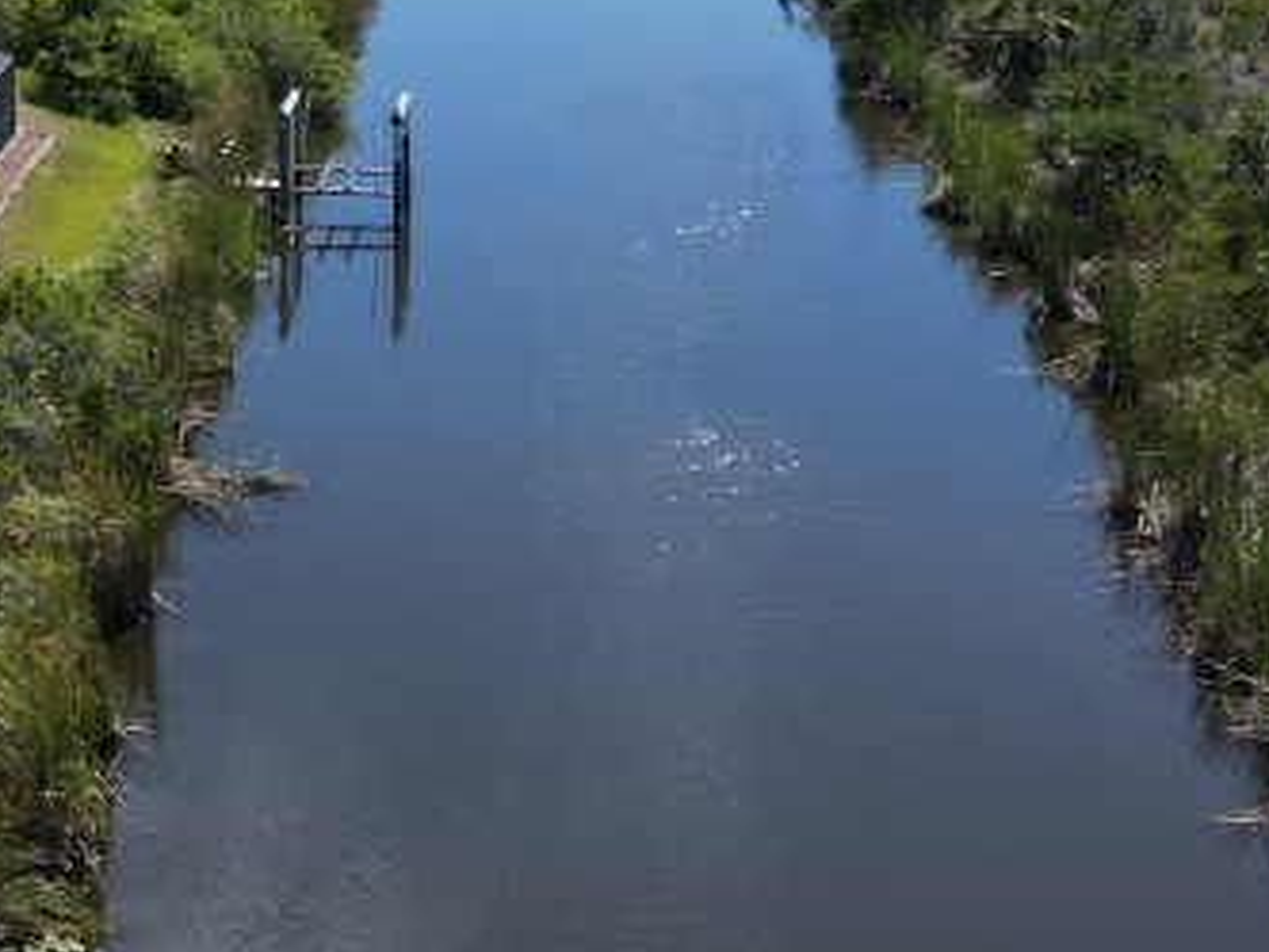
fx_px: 2713
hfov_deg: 26.0
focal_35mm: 74
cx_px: 340
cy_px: 164
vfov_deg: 19.7
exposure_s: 1/3200
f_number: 1.7
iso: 120
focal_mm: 6.72
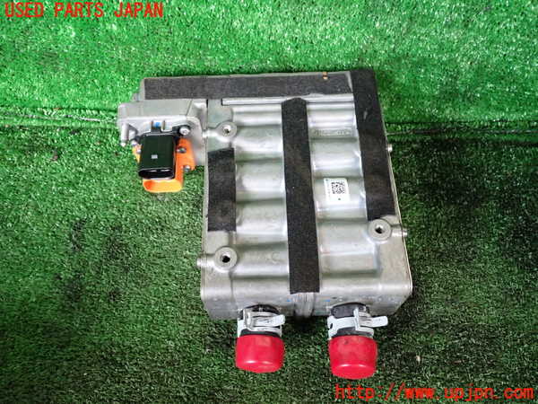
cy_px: 202
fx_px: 466
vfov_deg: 46.8
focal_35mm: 30
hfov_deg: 60.0
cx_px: 269
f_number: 2.3
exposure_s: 1/30
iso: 400
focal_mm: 5.4
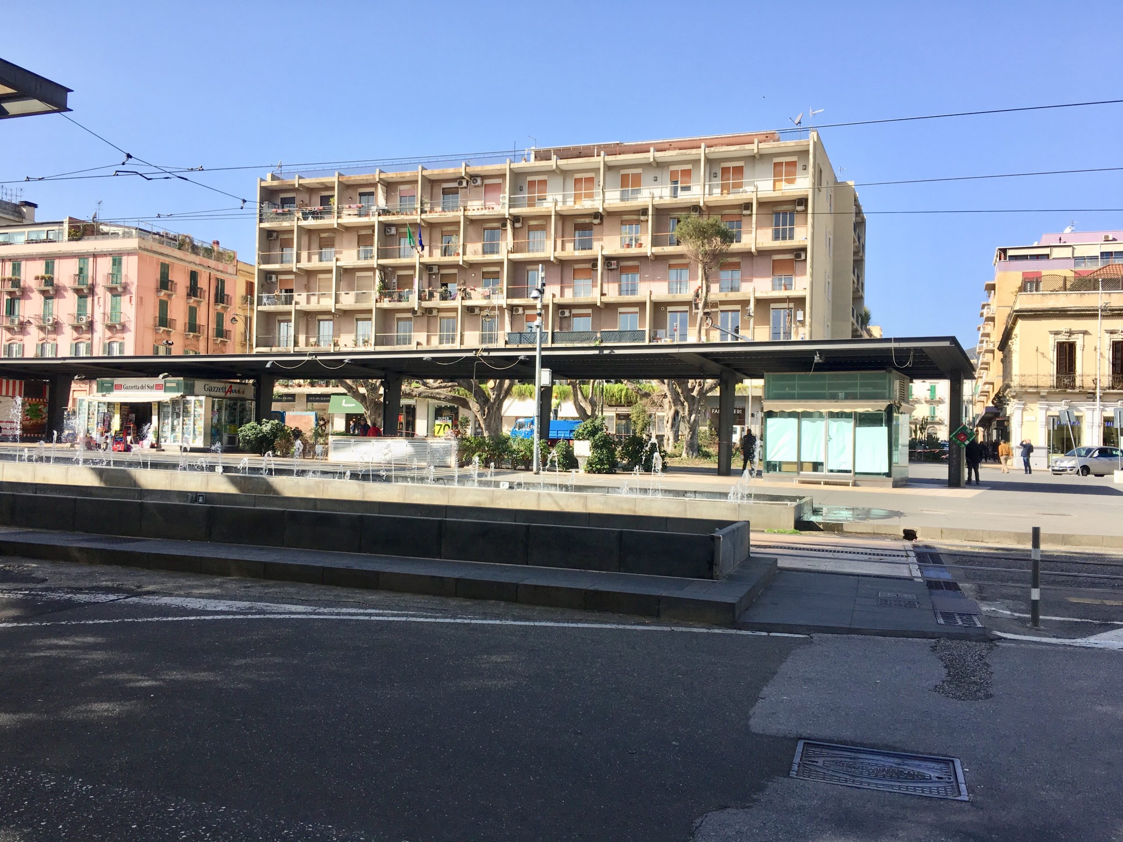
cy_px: 421
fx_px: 941
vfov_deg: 48.2
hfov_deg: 61.7
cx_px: 562
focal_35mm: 29
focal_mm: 4.15
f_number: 2.2
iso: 25
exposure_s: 1/962
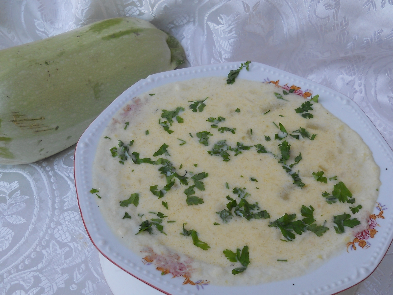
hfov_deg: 38.2
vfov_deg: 29.1
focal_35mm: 50
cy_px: 167
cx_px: 208
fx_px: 568
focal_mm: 6.72
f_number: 3.1
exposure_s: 1/80
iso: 80
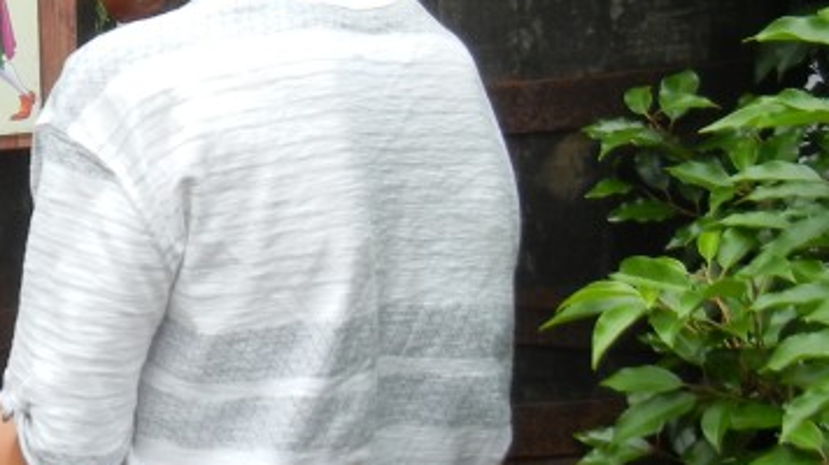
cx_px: -98
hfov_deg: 21.5
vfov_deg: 12.8
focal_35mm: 94
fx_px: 2066
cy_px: 88
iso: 160
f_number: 3.5
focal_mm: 5.4
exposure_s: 1/402
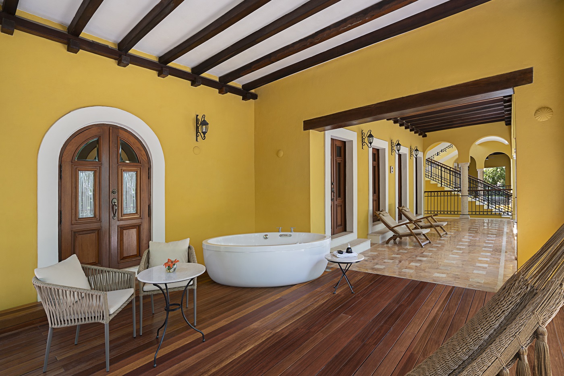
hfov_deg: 93.3
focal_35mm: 17
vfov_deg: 70.4
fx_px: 266
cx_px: 282
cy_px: 188
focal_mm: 17
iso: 250
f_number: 10
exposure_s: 1/5
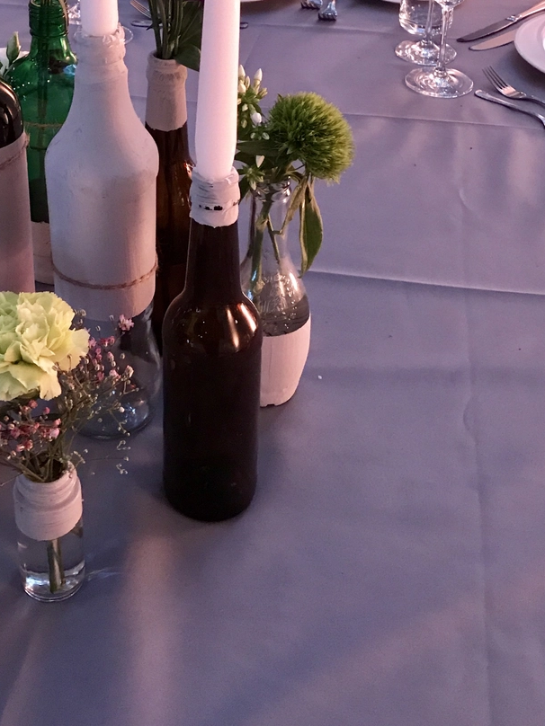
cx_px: 143
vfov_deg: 35.2
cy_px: 106
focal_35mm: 52
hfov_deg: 27.7
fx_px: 1092
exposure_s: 1/11
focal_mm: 3.99
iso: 100
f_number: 1.8
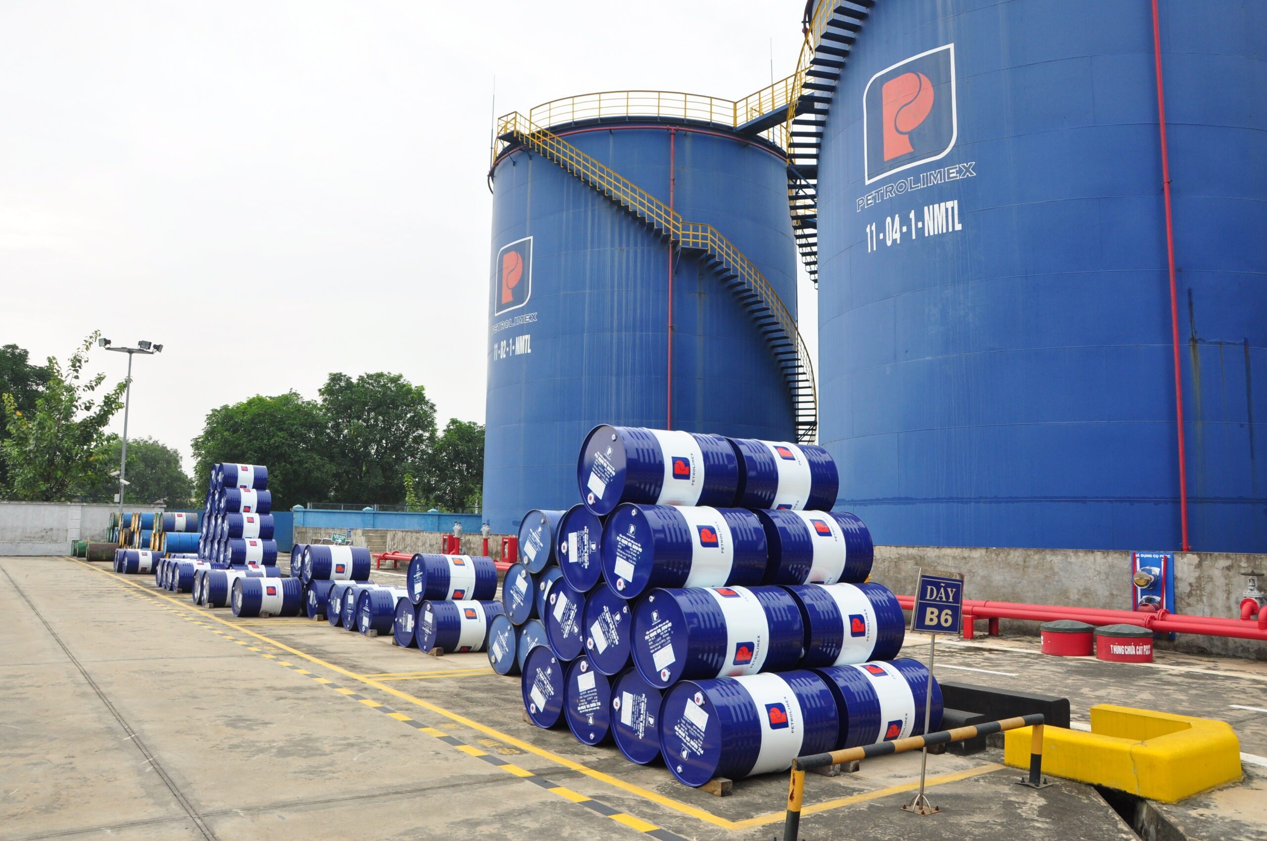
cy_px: 420
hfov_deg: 67.4
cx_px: 634
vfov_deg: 47.8
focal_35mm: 27
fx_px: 949
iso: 320
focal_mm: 18
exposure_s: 1/200
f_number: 9
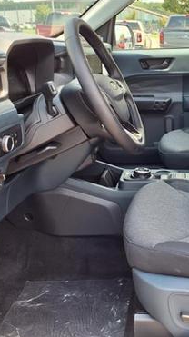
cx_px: 188
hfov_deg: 27.9
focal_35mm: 40
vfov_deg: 50.5
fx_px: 357
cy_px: 168
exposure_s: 1/147
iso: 40
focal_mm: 3.58
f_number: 1.9
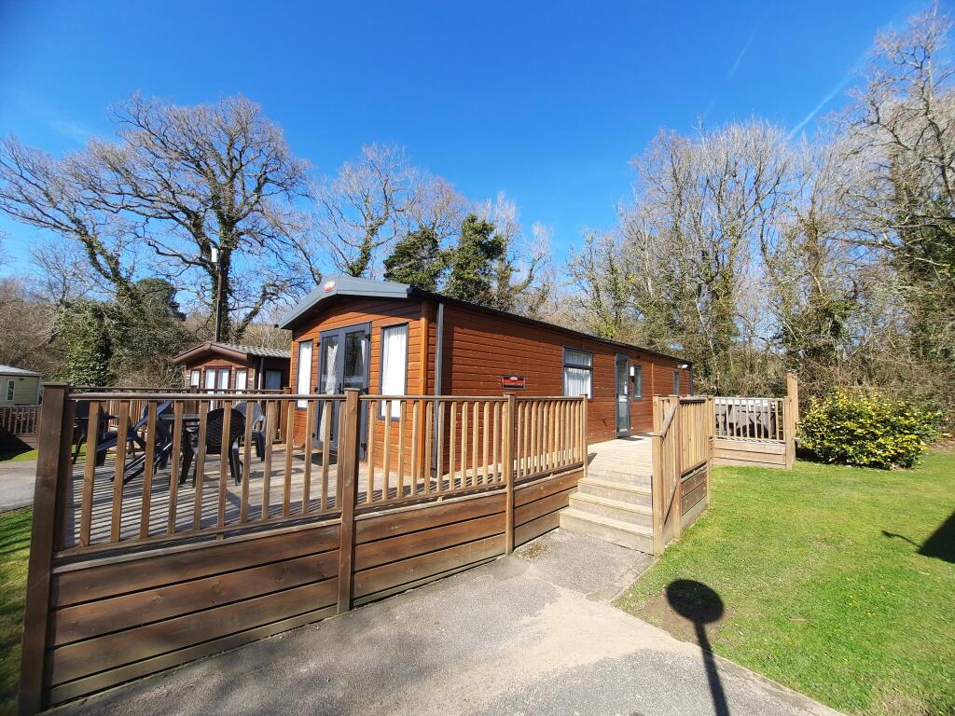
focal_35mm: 13
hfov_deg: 106.2
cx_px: 478
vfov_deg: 89.9
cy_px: 358
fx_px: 359
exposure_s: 1/671
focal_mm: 1.74
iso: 40
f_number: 2.2
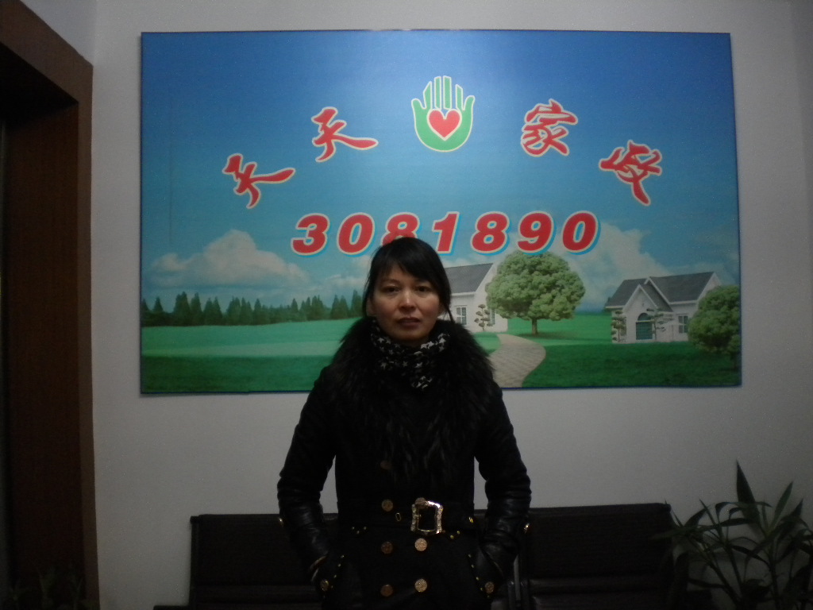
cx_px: 406
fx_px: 822
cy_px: 305
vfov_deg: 40.7
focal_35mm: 35
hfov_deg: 52.6
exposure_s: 1/48.7
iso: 400
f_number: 3.1
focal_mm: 6.3
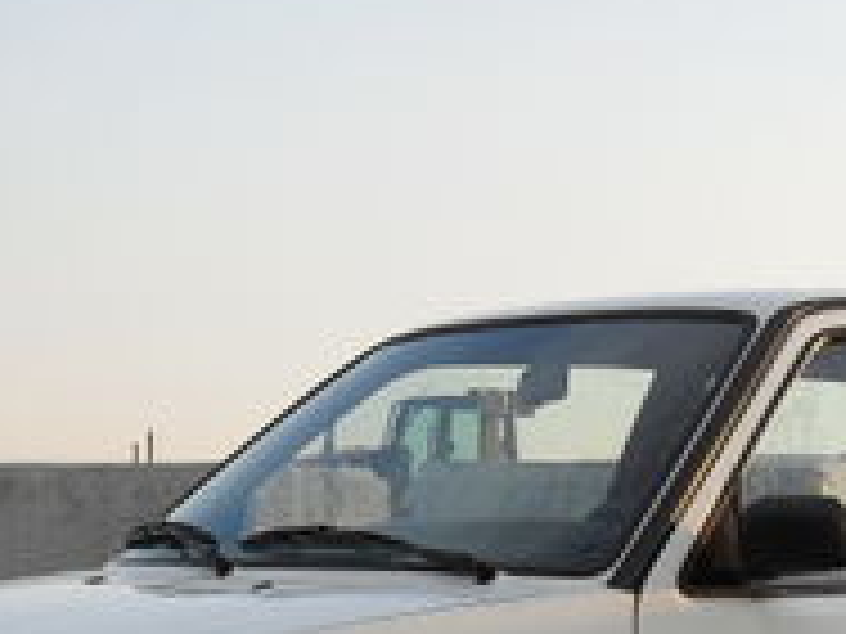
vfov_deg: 12.1
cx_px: 572
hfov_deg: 16.5
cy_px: 796
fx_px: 2908
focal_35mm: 119
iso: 100
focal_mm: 6.3
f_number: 3.2
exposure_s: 1/350
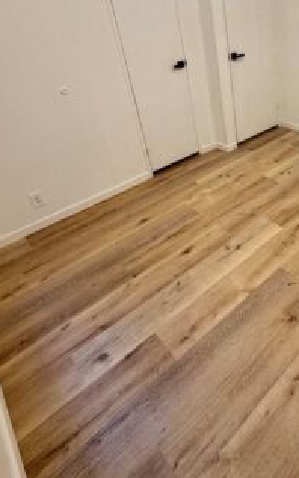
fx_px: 325
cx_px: 257
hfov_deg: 45.7
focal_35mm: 25
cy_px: 157
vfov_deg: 70.3
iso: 160
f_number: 2.2
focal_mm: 2.22
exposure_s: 1/99
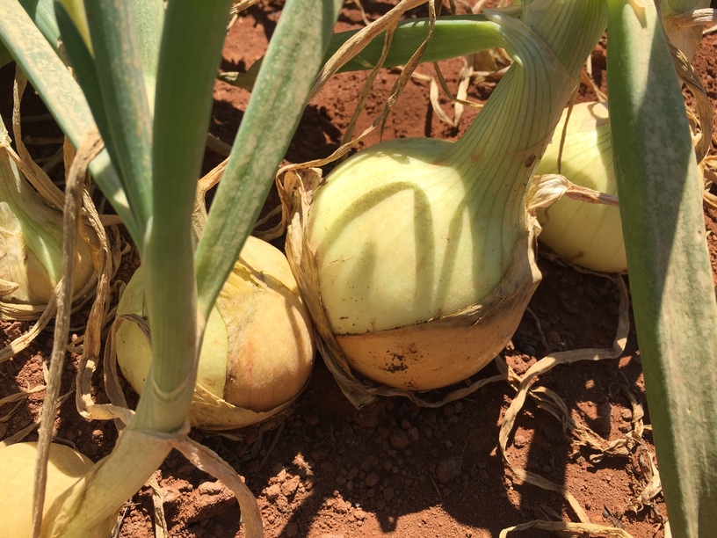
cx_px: 358
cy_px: 269
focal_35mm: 29
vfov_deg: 48.2
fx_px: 601
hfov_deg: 61.7
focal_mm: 4.15
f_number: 2.2
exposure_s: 1/1647
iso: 32
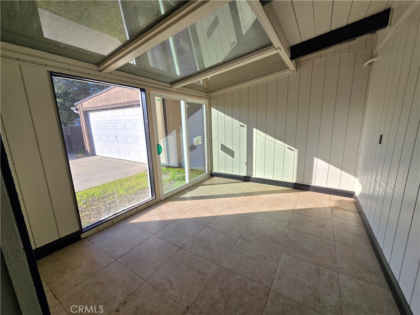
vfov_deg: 89.9
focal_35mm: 13
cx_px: 210
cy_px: 158
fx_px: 158
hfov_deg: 106.2
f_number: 2.2
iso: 50
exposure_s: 1/748
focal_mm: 2.2
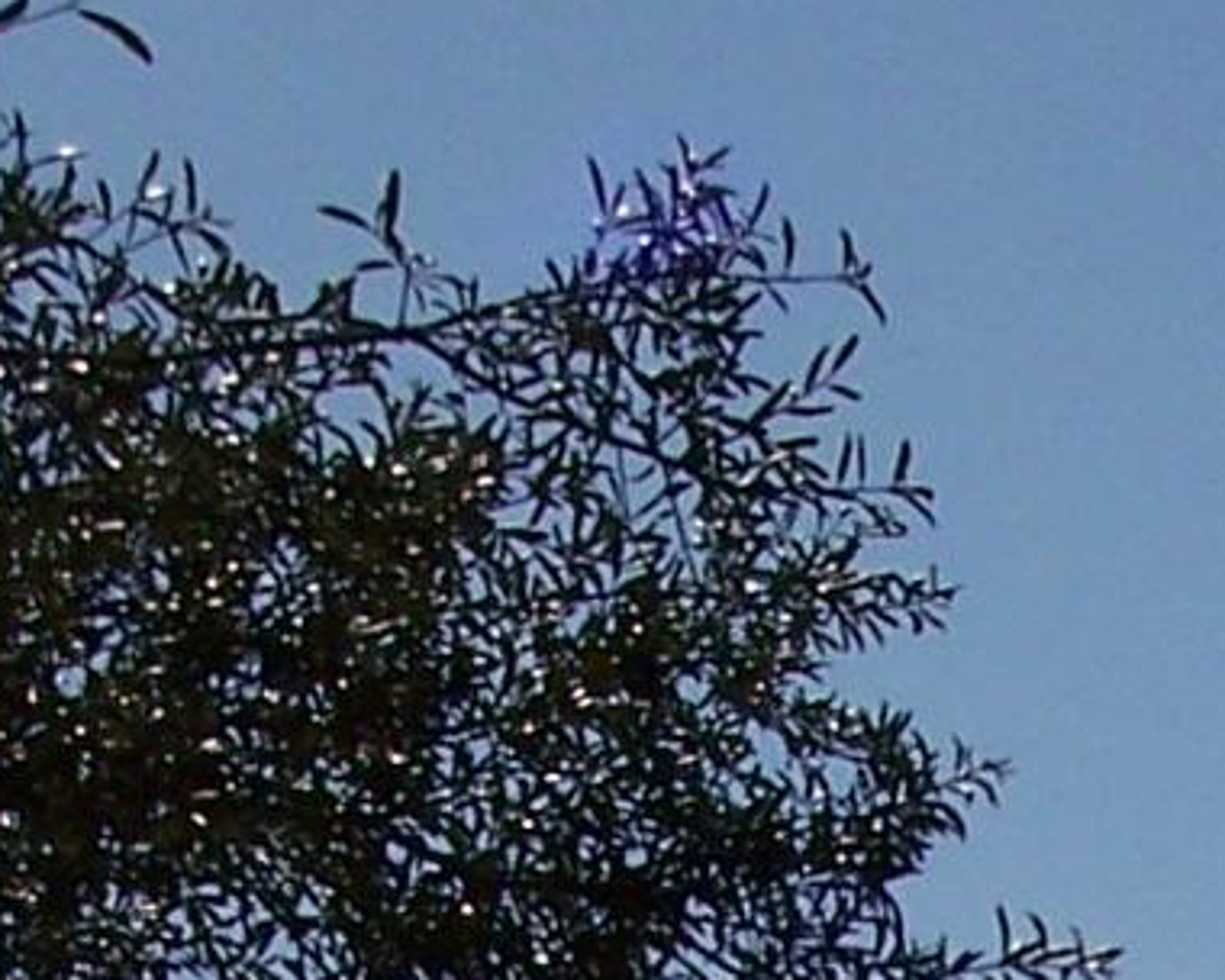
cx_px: 1244
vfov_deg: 6.3
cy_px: 2718
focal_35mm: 231
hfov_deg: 8.3
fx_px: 8375
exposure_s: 1/1500
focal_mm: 8
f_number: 5.6
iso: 100
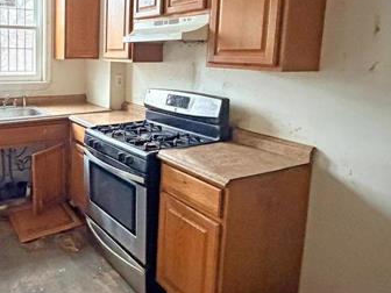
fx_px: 339
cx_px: 84
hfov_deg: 56.1
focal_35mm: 30
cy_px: 97
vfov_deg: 46.0
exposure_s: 1/60
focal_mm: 2.22
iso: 1250
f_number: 2.2
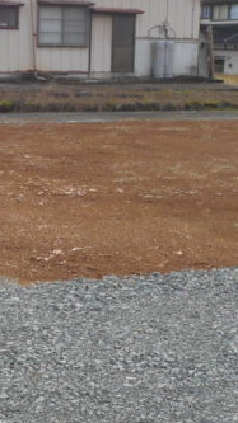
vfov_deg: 31.0
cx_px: 29
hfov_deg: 17.5
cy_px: 182
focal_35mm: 68
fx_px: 764
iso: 80
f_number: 3.2
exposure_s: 1/400
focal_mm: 4.6
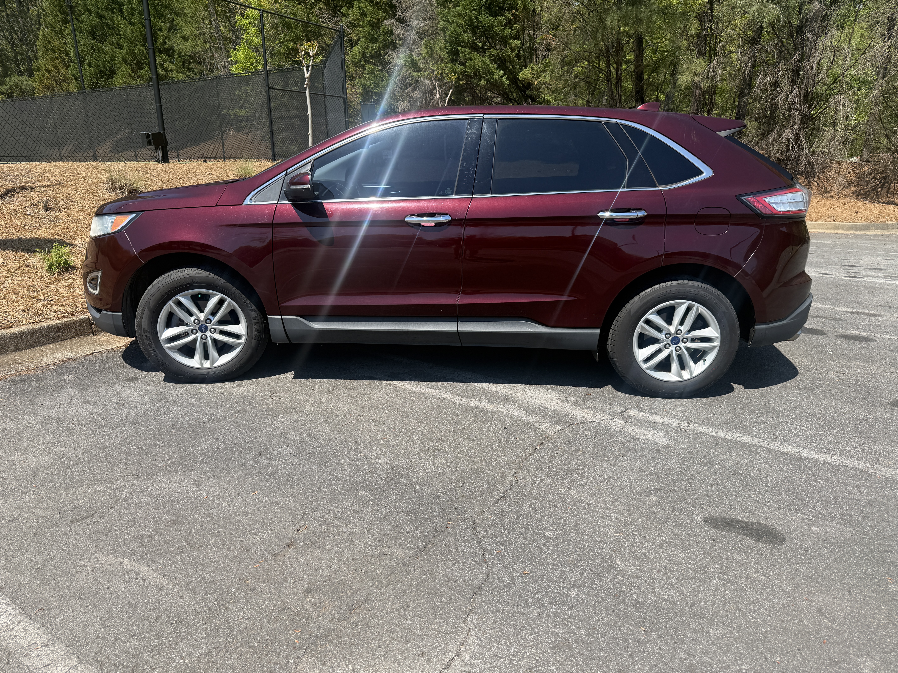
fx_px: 623
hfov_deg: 71.6
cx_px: 449
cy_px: 336
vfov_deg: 56.8
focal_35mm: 24
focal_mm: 6.76
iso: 80
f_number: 1.78
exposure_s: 1/2703
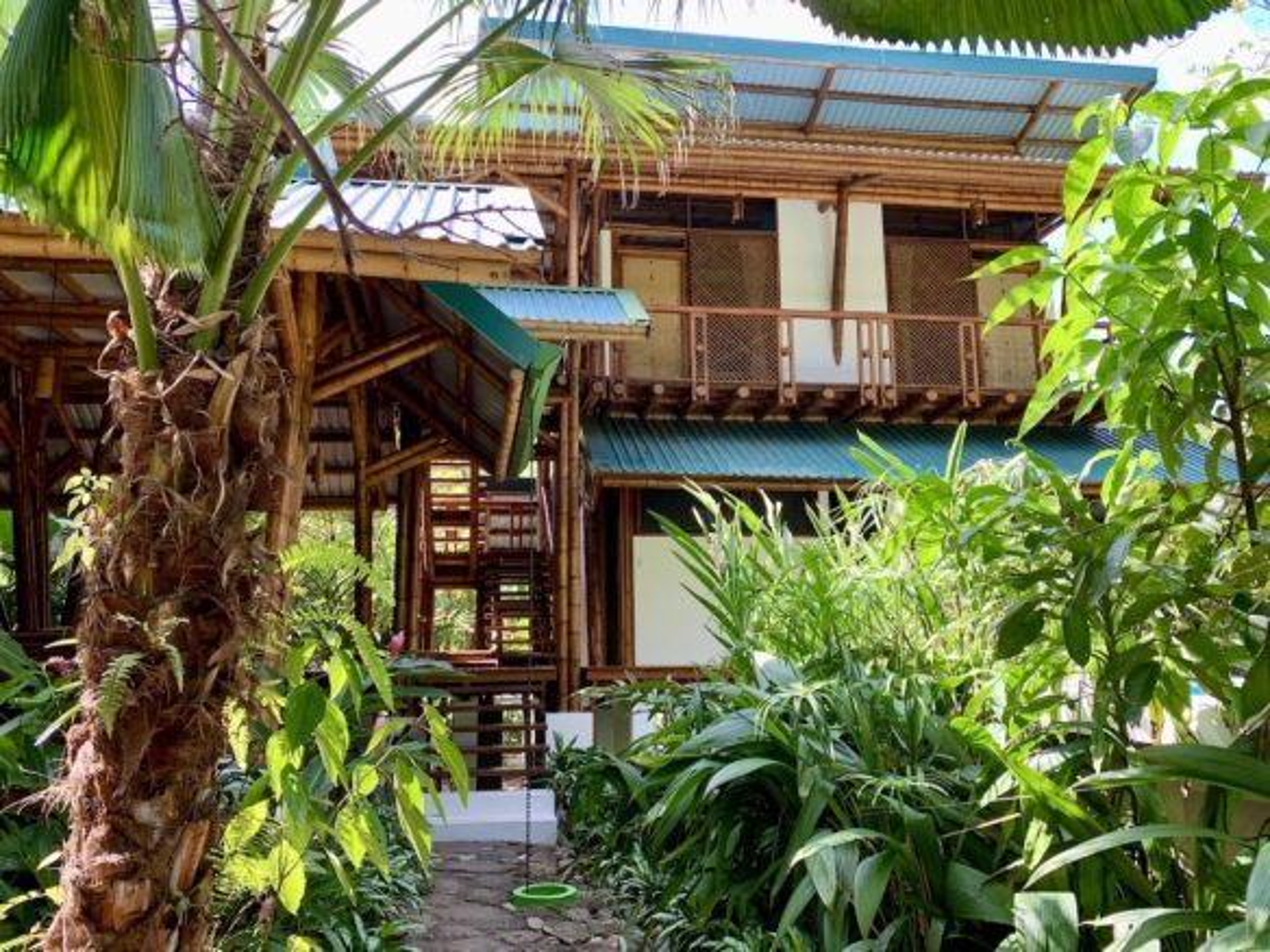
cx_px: 635
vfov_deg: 53.1
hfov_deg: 67.3
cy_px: 476
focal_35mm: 26
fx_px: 954
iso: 32
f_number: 1.8
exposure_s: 1/121
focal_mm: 4.25
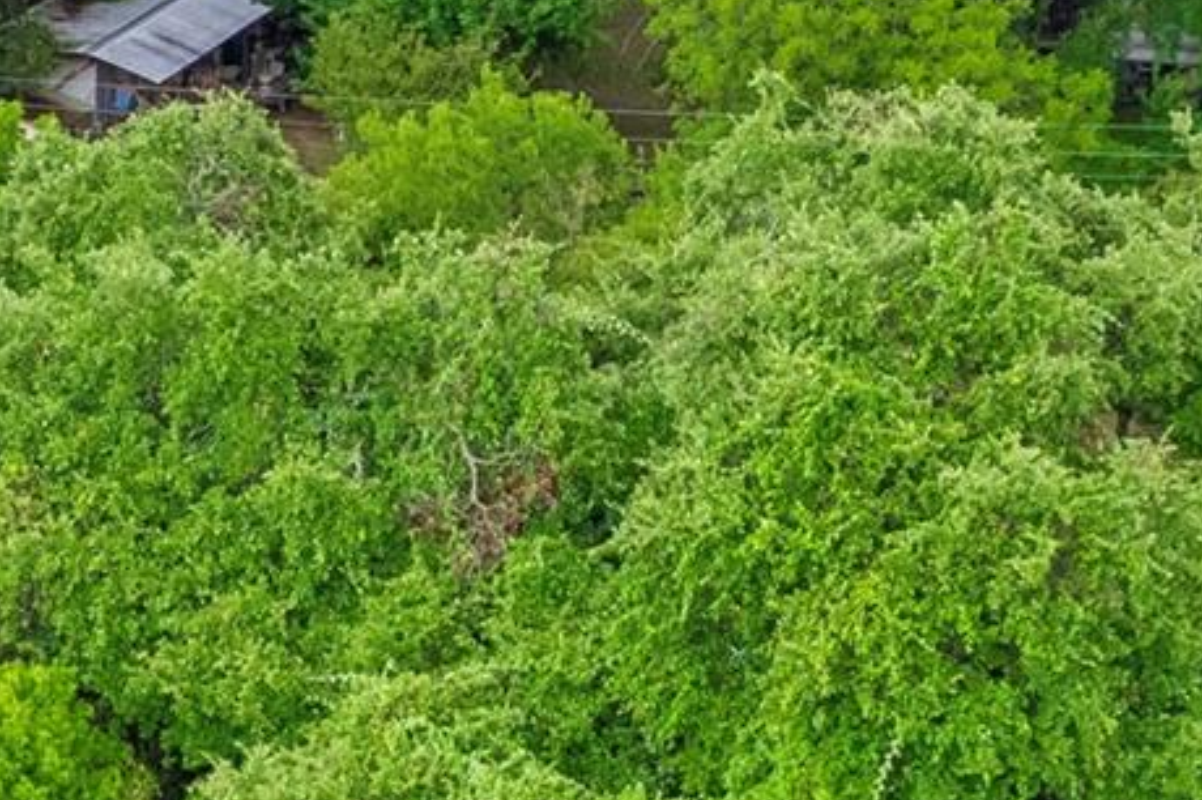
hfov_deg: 20.7
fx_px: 3270
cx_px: 368
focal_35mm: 98
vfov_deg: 13.9
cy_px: 532
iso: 100
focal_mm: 8.38
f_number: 2.8
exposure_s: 1/640
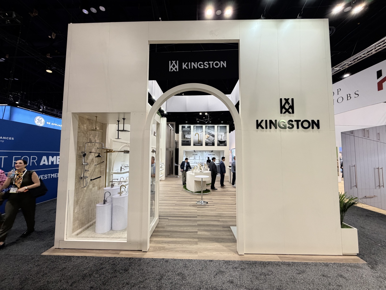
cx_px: 193
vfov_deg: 85.7
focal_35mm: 14
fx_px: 156
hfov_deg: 102.1
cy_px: 145
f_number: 2.2
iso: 250
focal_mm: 2.22
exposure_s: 1/120
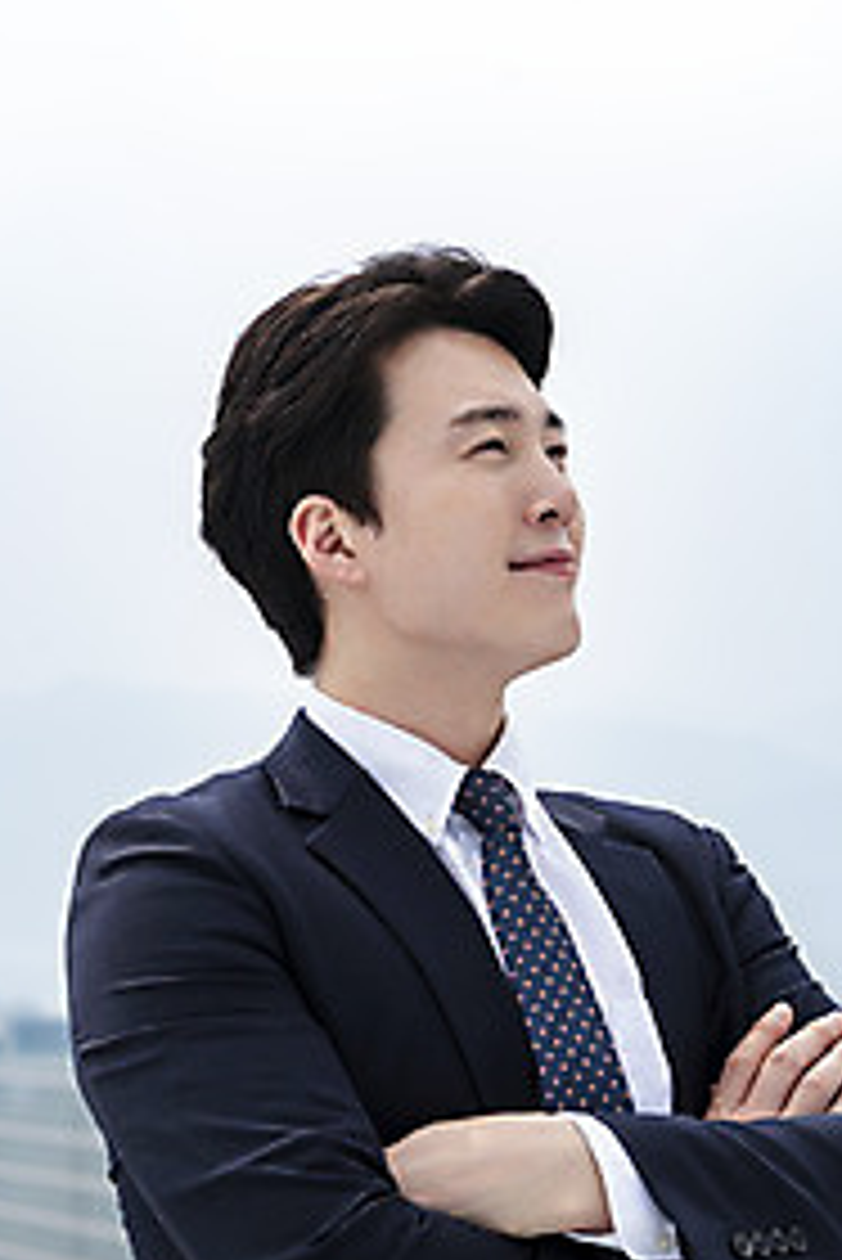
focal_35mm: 100
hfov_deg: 13.7
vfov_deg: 20.4
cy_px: 706
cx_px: 439
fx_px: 3504
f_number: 5.6
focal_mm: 70
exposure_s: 1/1600
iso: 400
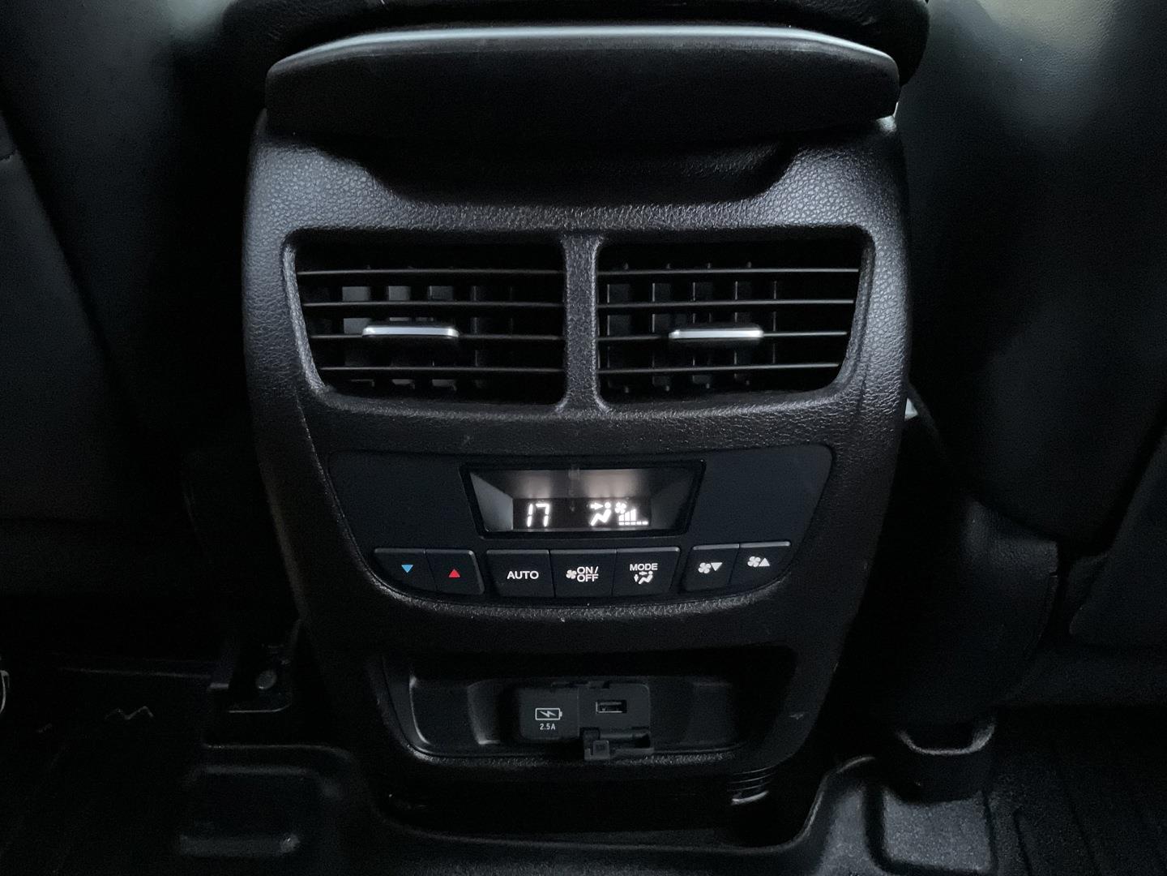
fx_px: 978
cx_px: 584
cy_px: 438
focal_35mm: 29
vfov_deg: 48.2
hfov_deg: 61.7
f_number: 1.8
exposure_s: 1/15
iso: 1600
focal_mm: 3
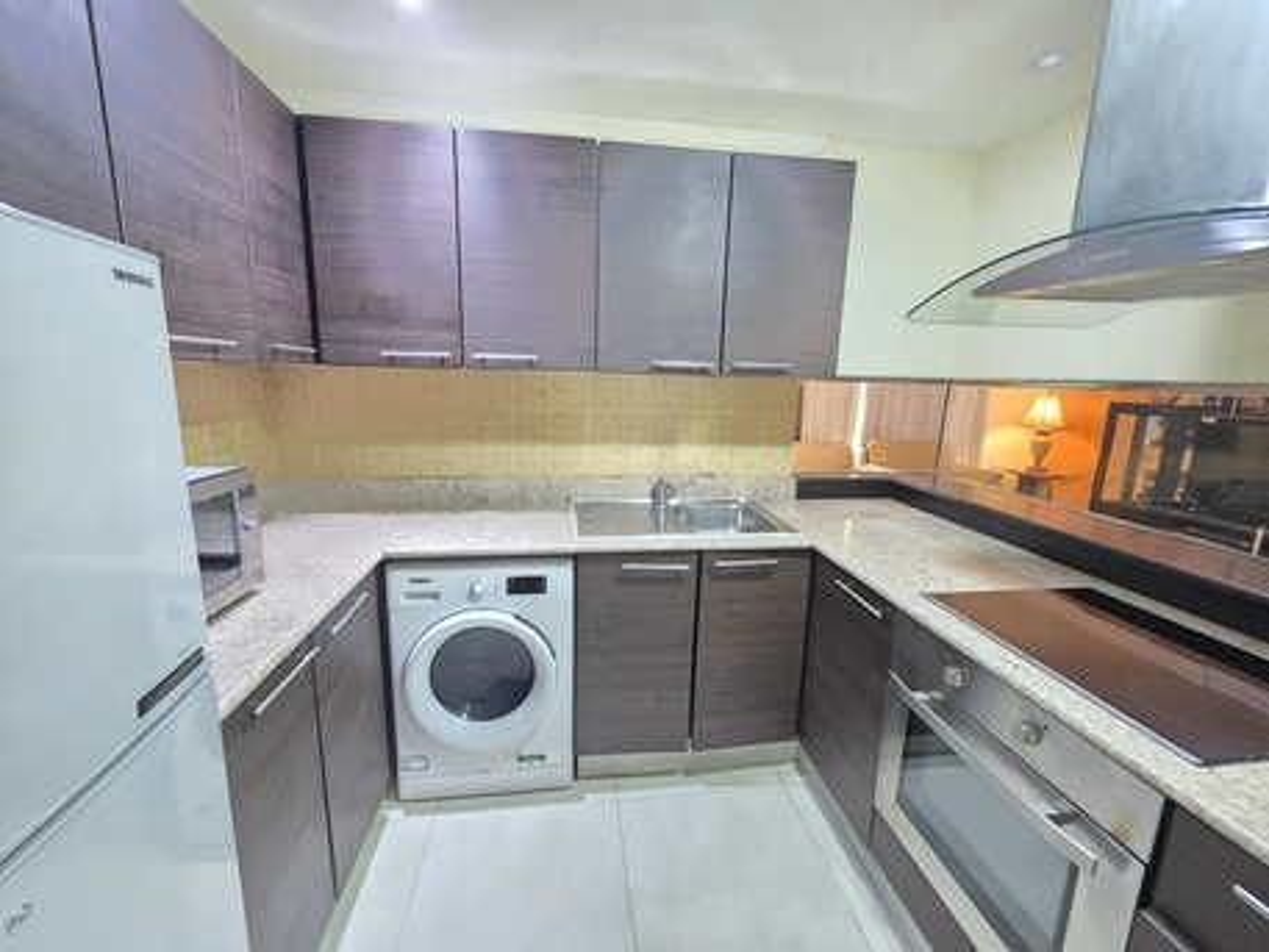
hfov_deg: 106.2
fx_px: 477
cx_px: 634
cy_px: 476
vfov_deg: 89.9
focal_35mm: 13
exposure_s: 1/25
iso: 800
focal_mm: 2.2
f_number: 1.9
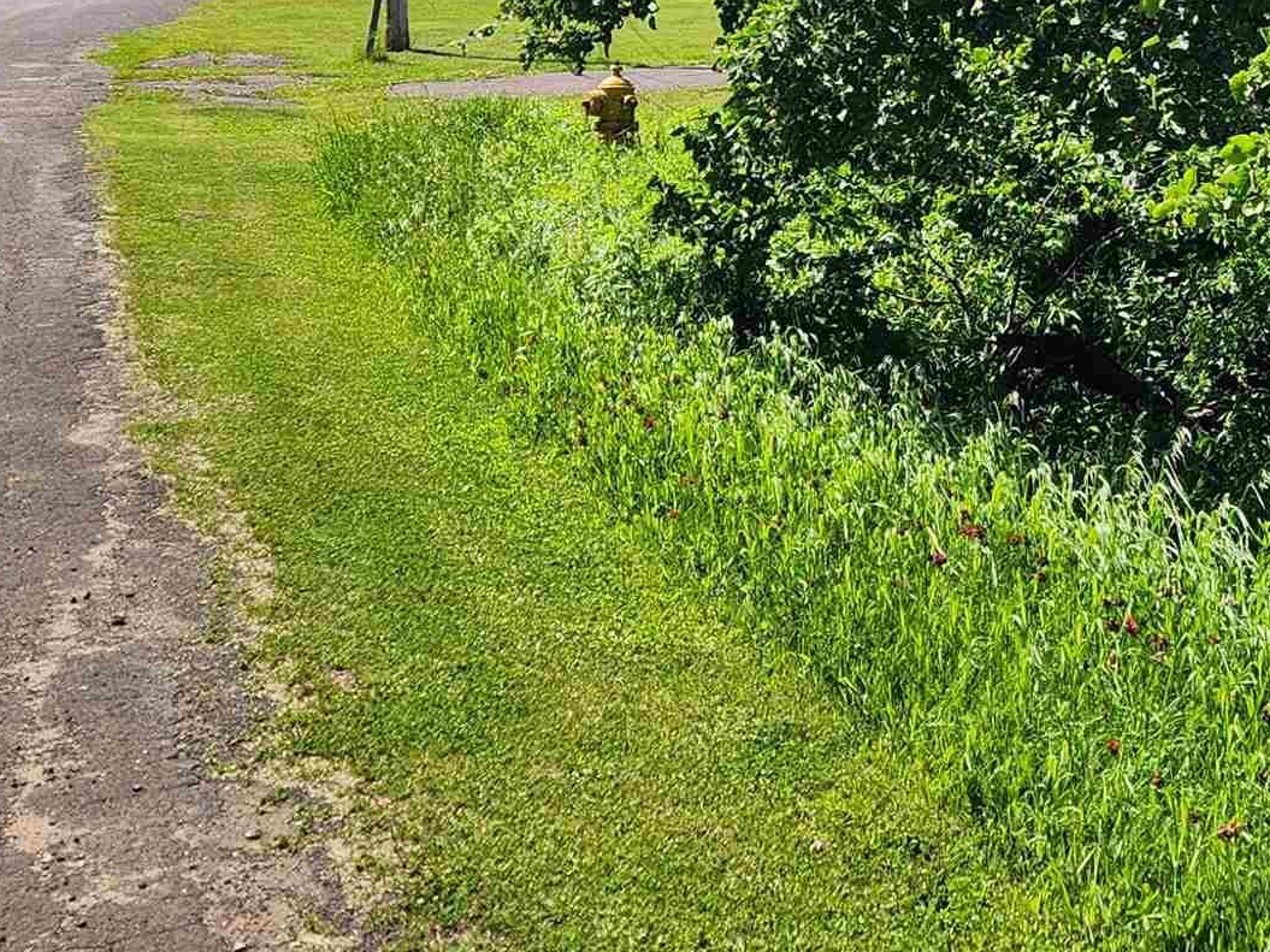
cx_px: 1218
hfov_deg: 27.6
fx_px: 2458
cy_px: -11
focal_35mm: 67
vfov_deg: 21.1
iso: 20
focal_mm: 5.4
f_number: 1.8
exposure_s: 1/1422
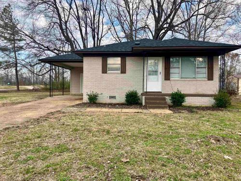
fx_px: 195
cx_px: 120
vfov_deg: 49.7
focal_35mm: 28
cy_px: 90
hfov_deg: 63.4
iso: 32
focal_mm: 3.99
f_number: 1.8
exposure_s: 1/445
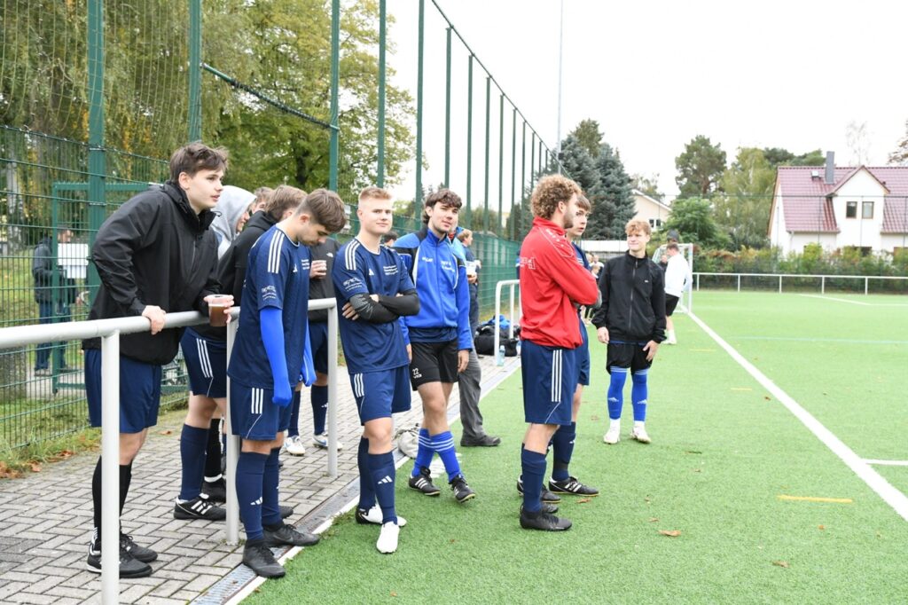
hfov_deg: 50.7
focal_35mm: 38
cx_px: 454
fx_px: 958
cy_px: 302
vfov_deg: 35.0
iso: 6400
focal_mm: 38
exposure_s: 1/1250
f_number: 5
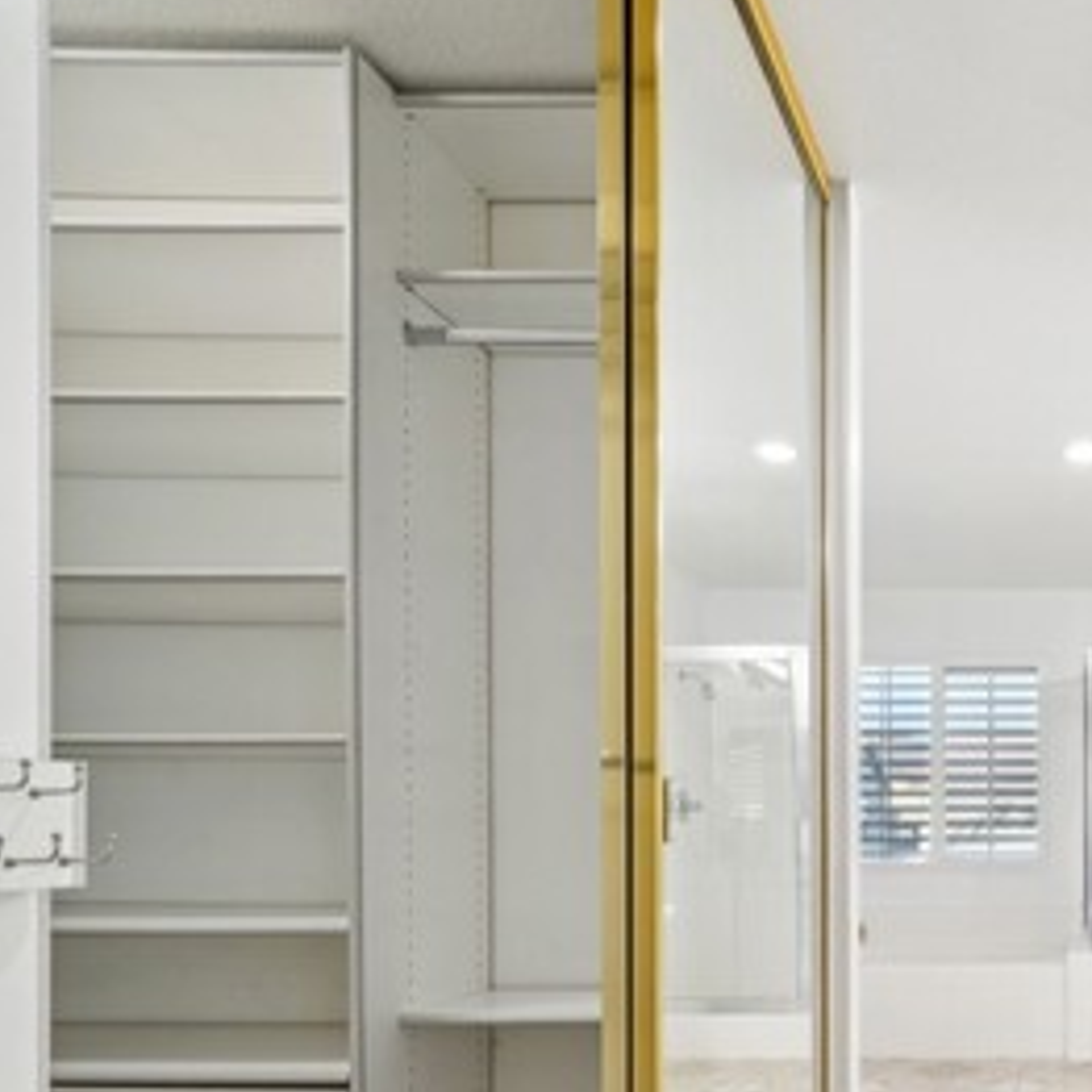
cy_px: 821
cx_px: 1096
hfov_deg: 46.4
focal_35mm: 29
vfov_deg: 53.1
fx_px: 1035
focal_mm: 14
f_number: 8
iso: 400
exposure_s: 1/25
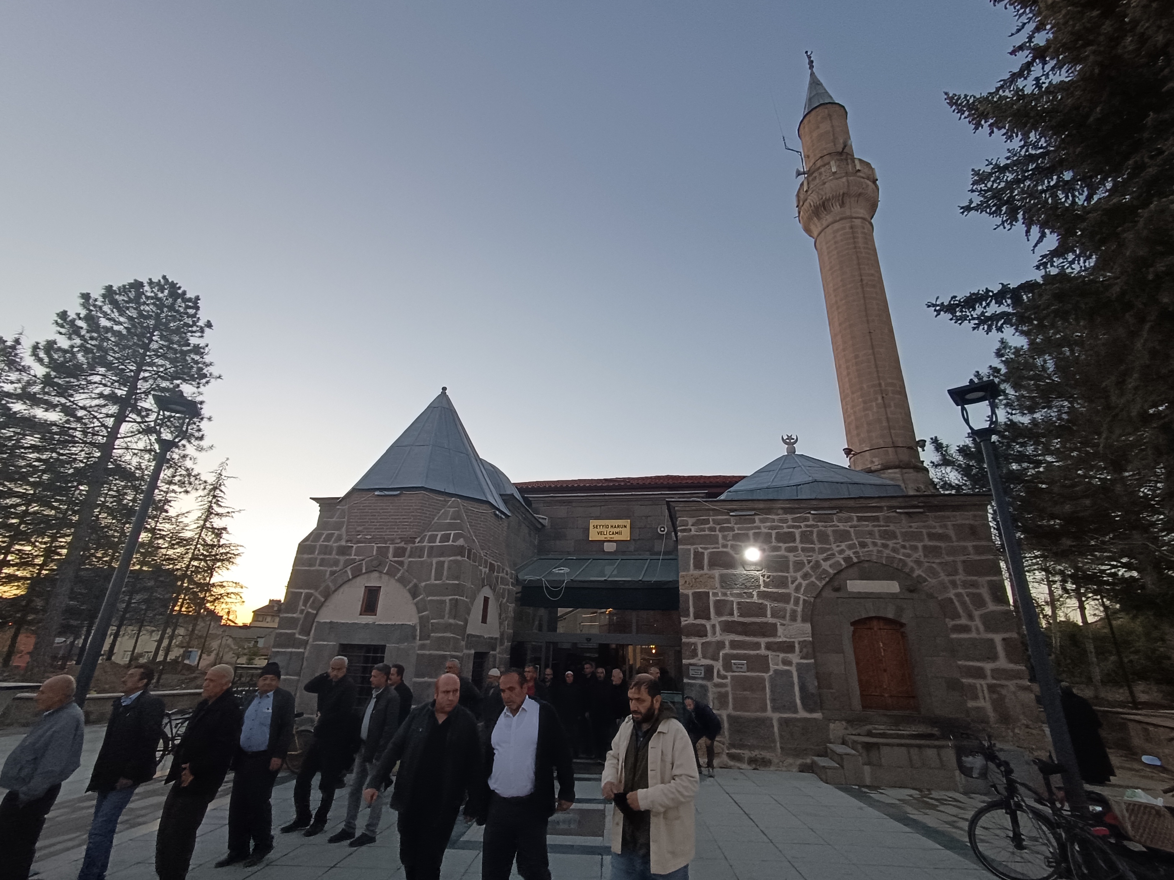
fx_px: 543
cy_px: 440
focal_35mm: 16
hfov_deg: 94.5
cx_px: 587
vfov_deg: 78.1
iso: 170
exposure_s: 1/120
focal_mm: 1.66
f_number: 2.2
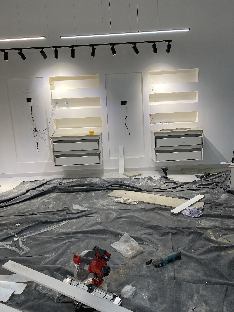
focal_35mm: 26
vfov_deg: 67.3
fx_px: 234
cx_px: 117
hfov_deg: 53.1
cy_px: 156
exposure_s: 1/122
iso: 50
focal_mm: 4.25
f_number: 1.8
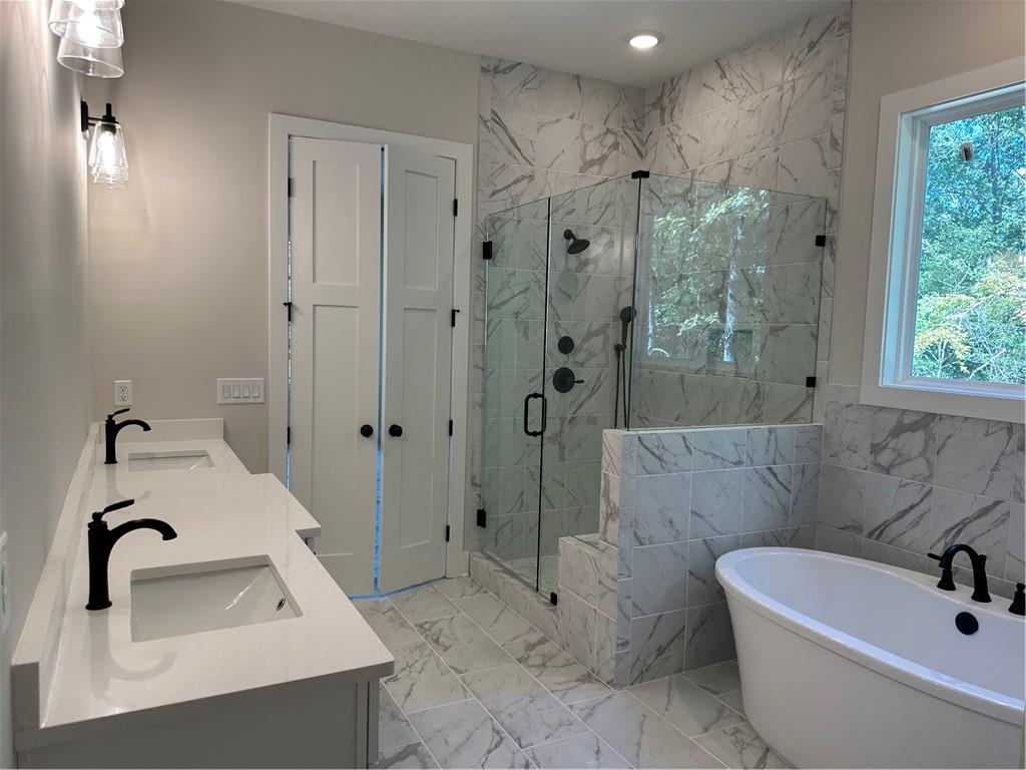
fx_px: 711
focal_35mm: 24
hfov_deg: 71.6
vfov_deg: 56.8
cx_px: 513
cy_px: 385
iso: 64
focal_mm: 6.86
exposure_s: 1/120
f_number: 1.78
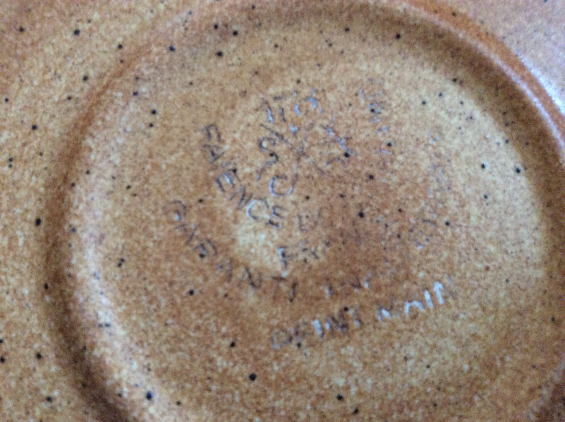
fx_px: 522
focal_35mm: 32
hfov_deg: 56.9
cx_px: 282
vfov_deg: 44.1
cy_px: 211
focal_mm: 3.3
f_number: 2.4
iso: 200
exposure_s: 1/24
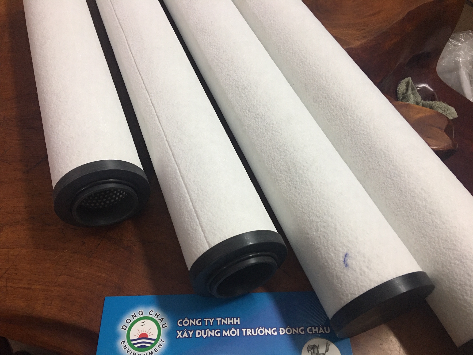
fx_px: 396
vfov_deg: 48.2
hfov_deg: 61.7
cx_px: 236
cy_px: 178
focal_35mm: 29
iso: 100
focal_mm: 4.15
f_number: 2.2
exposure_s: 1/17
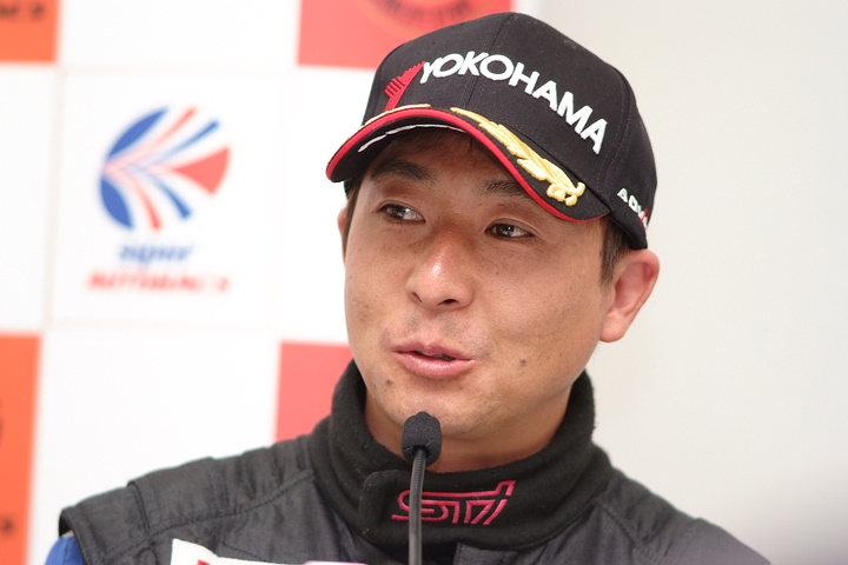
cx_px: 424
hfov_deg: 7.6
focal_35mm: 270
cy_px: 282
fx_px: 6360
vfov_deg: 5.1
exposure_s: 1/160
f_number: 2.8
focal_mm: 180
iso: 400
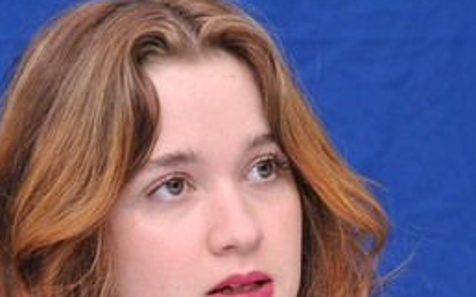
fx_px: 4458
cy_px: 299
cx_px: 234
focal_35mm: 344
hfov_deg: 6.1
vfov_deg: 3.8
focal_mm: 145
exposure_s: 1/160
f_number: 10
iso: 400
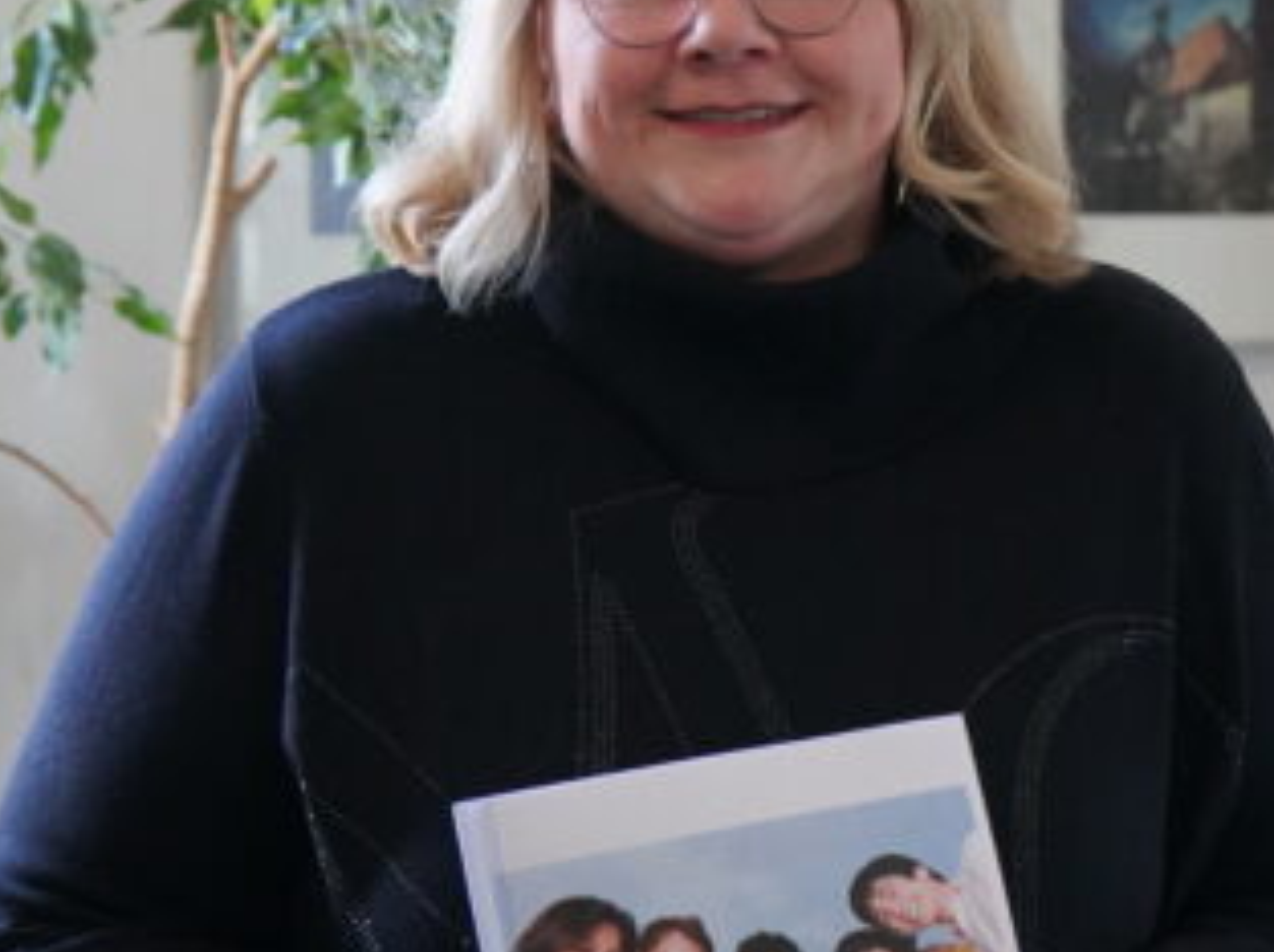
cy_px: 537
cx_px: 1026
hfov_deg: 14.3
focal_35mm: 137
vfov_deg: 10.8
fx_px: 5036
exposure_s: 1/160
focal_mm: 58
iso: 6400
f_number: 5
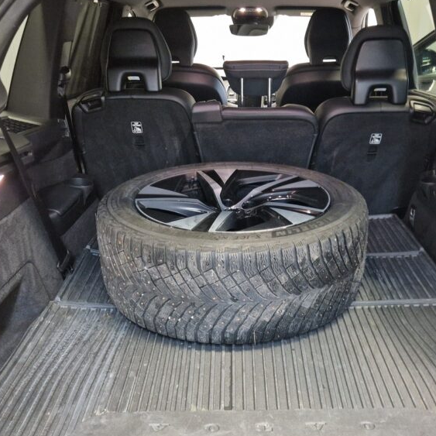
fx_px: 527
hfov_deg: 44.7
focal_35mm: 37
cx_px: 262
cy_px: 256
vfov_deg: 44.8
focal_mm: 5.4
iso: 640
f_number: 1.8
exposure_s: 1/50
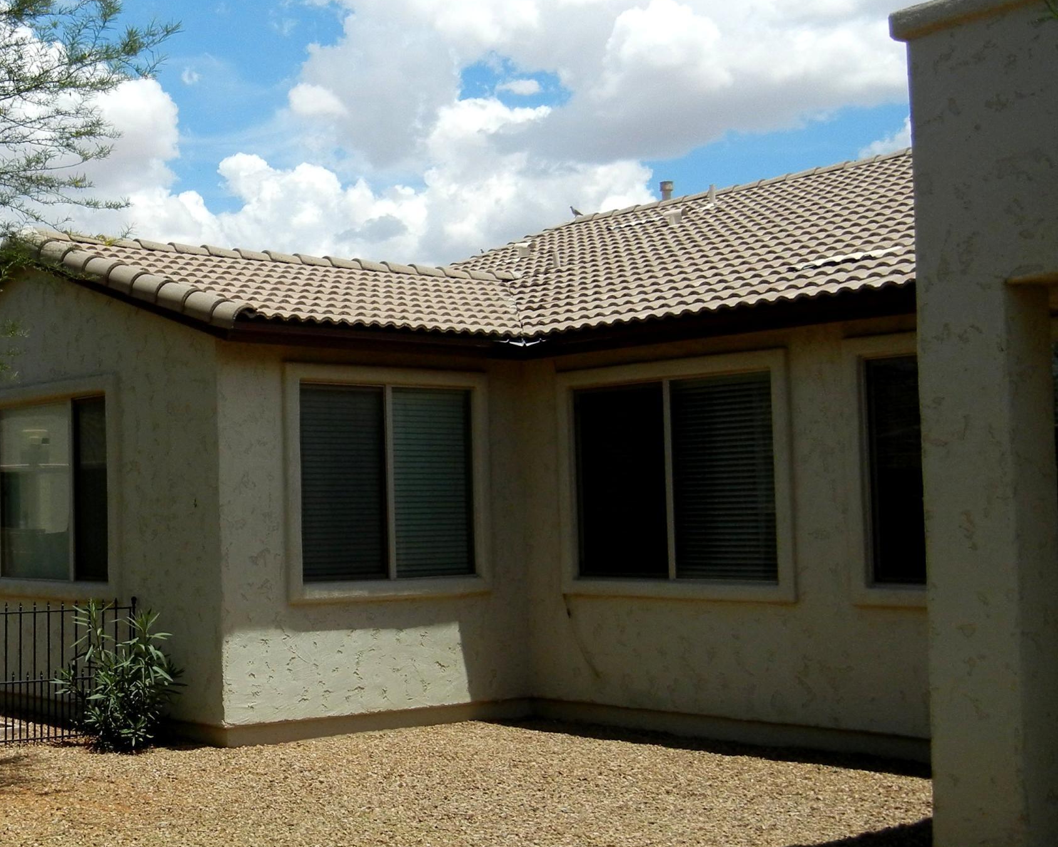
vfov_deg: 29.1
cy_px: 445
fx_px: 1629
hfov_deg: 34.2
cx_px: 123
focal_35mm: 52
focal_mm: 5.4
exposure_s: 1/641
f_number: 7
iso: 160
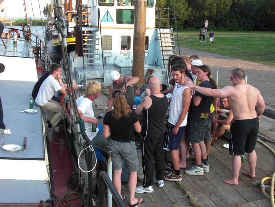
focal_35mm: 43
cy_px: 104
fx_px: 342
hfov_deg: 43.9
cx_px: 138
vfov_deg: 33.6
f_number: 3.1
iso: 50
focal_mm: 7.6
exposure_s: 1/125
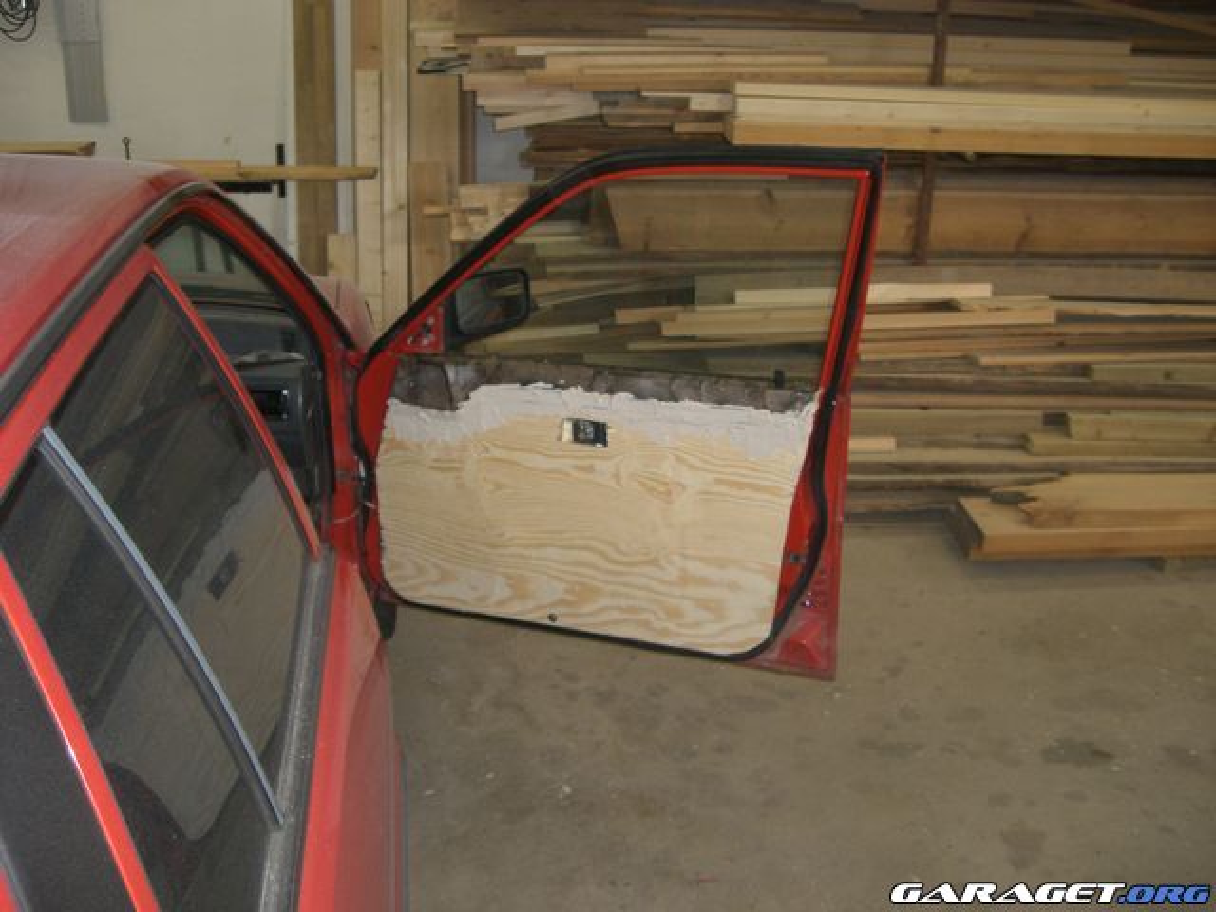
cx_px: 608
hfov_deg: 49.0
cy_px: 456
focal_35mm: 38
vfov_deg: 37.7
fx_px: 1335
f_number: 2.7
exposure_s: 1/60
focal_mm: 6.2
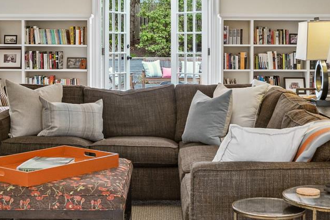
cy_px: 72
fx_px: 623
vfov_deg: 19.9
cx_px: 157
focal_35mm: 68
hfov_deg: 29.7
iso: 1000
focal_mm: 28
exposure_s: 1/80
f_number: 8
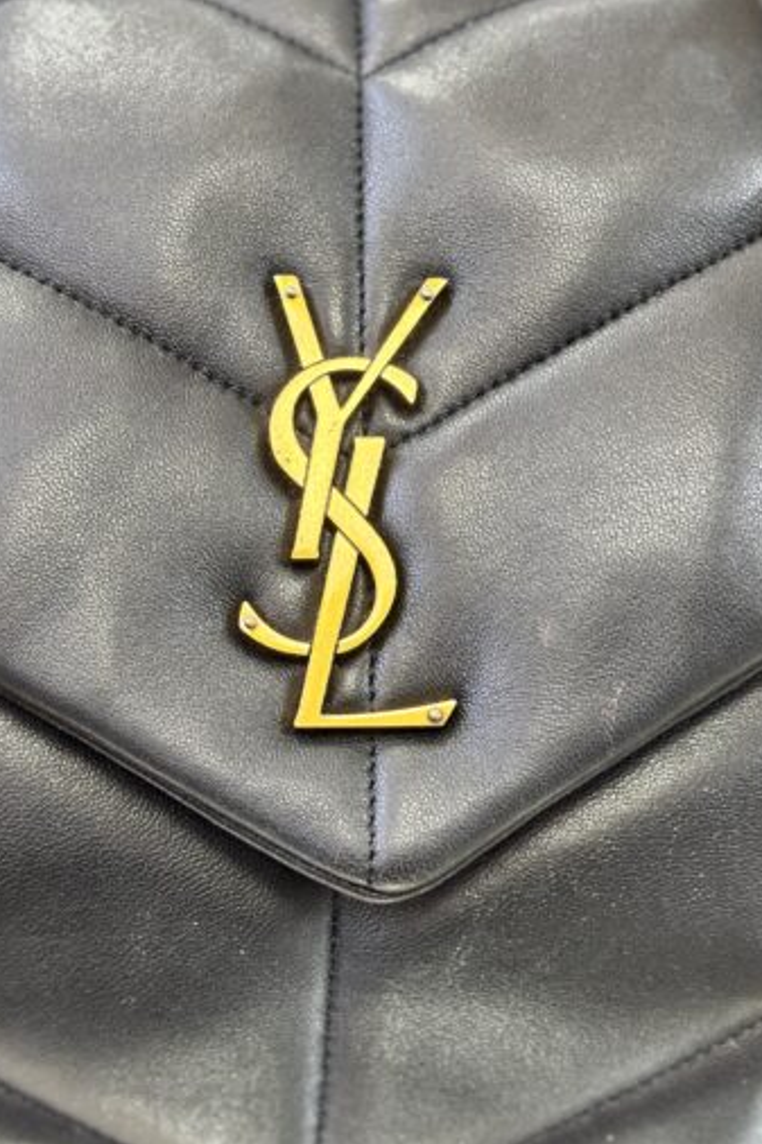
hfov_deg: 23.8
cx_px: 366
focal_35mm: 57
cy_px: 562
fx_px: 1811
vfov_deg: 35.1
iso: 125
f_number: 1.6
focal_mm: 5.96
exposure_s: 1/33
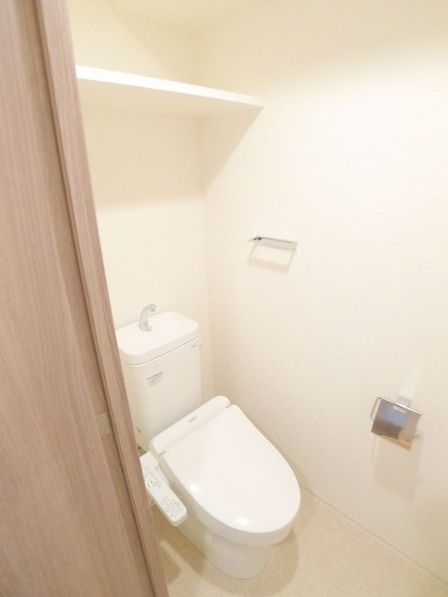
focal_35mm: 24
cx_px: 224
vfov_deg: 71.6
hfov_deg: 56.8
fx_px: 414
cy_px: 298
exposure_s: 1/60
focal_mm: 5.1
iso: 400
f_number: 2
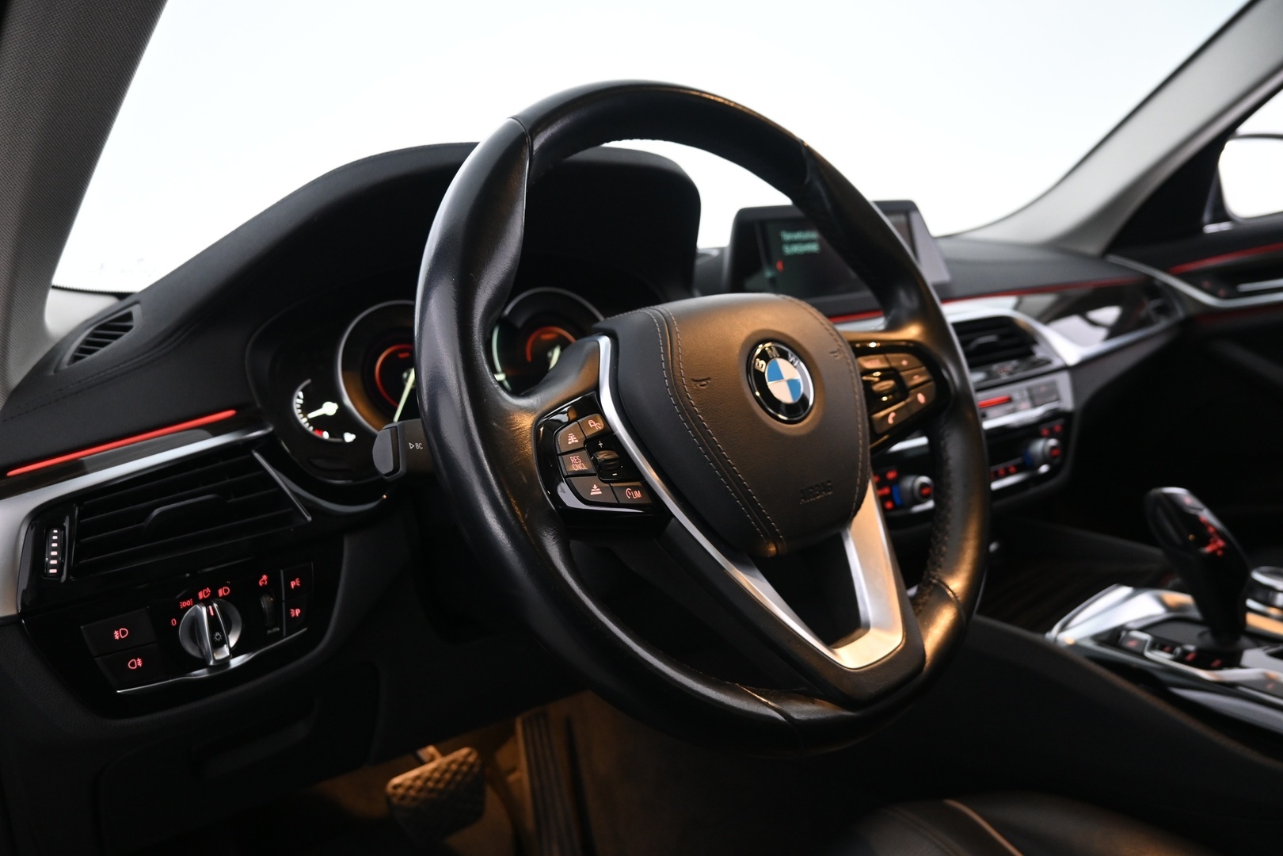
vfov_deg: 53.1
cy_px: 428
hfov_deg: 73.7
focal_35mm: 24
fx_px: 855
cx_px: 642
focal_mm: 16
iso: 1250
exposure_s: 1/25
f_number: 3.5
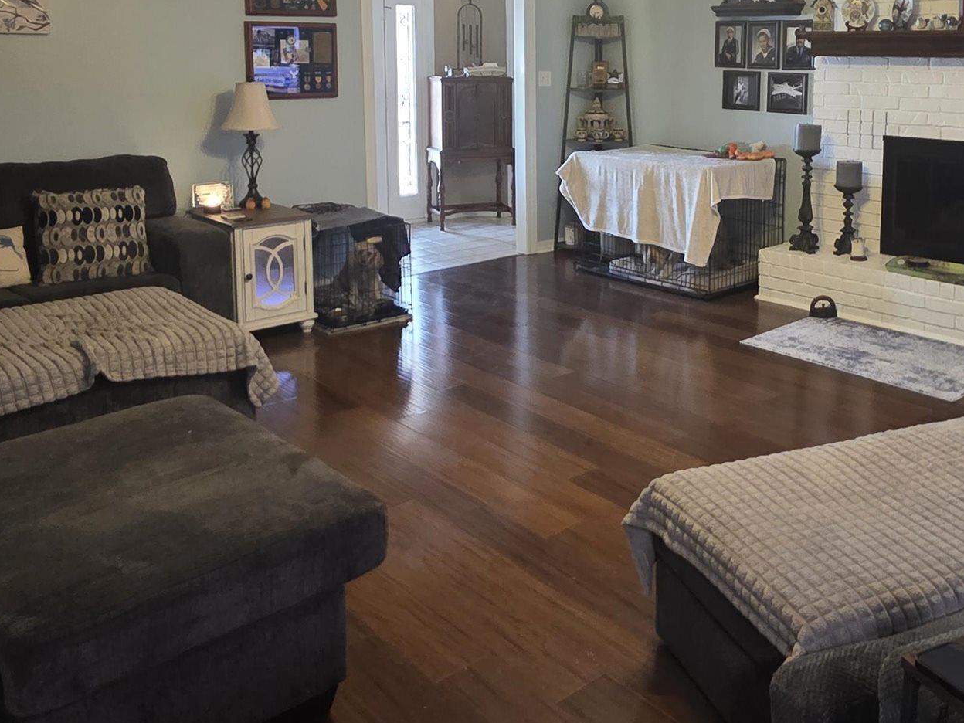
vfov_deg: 42.6
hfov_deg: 55.6
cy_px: 171
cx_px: 647
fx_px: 891
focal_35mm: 32
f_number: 1.9
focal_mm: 2.2
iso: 500
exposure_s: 1/60
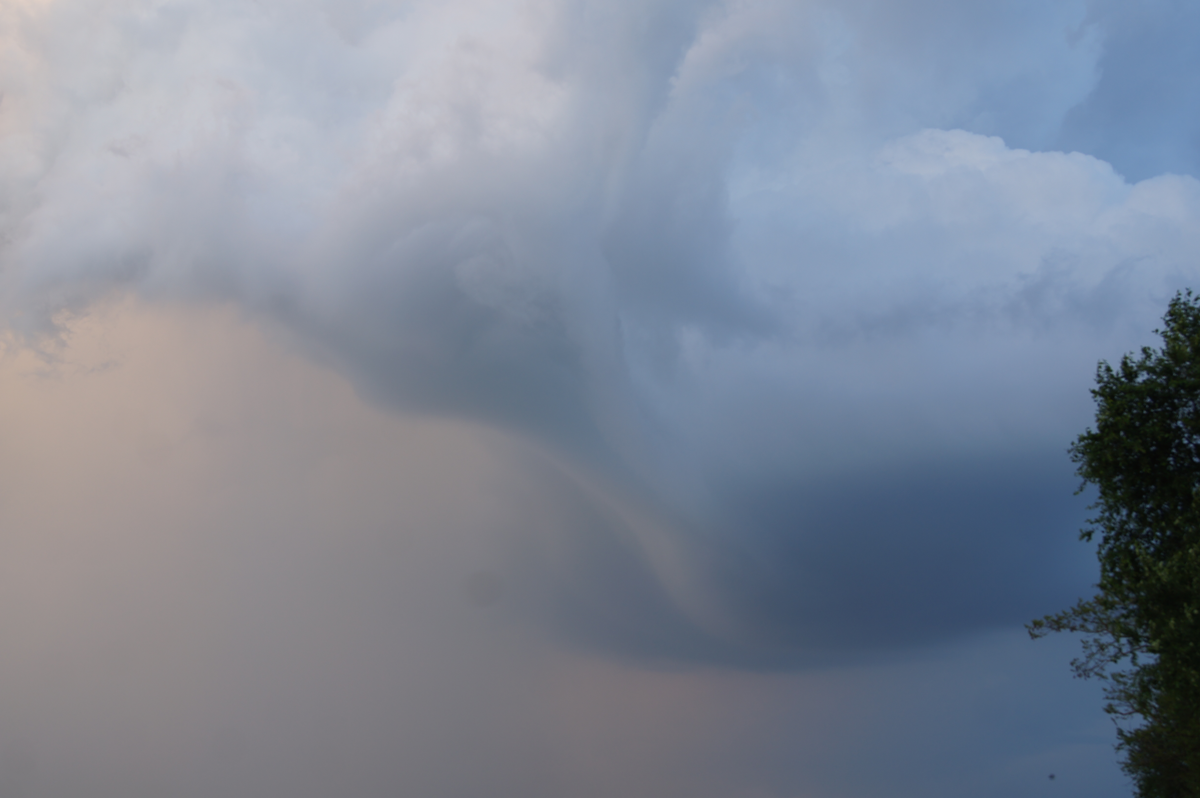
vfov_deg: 31.8
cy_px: 399
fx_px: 1398
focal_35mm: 42
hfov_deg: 46.4
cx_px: 600
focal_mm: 28
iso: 100
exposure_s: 1/50
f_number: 5
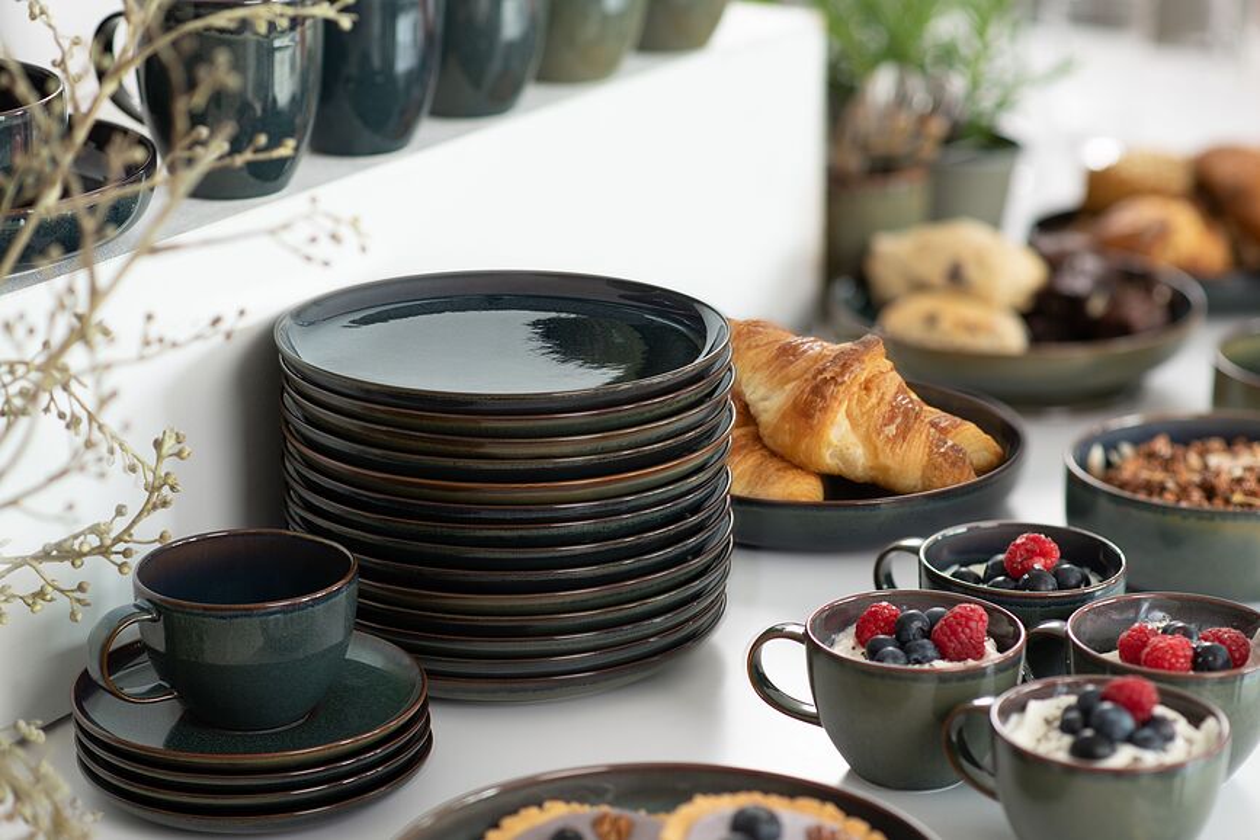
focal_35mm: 85
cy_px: 420
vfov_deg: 16.1
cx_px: 630
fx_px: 2975
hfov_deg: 23.9
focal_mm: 85
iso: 100
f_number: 14
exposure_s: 1.6
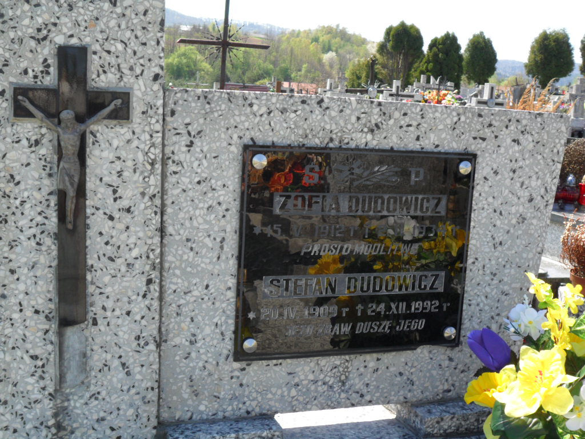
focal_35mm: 52
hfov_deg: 36.8
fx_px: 879
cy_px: 220
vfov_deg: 28.0
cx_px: 292
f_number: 5
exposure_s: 1/180
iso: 100
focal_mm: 9.3
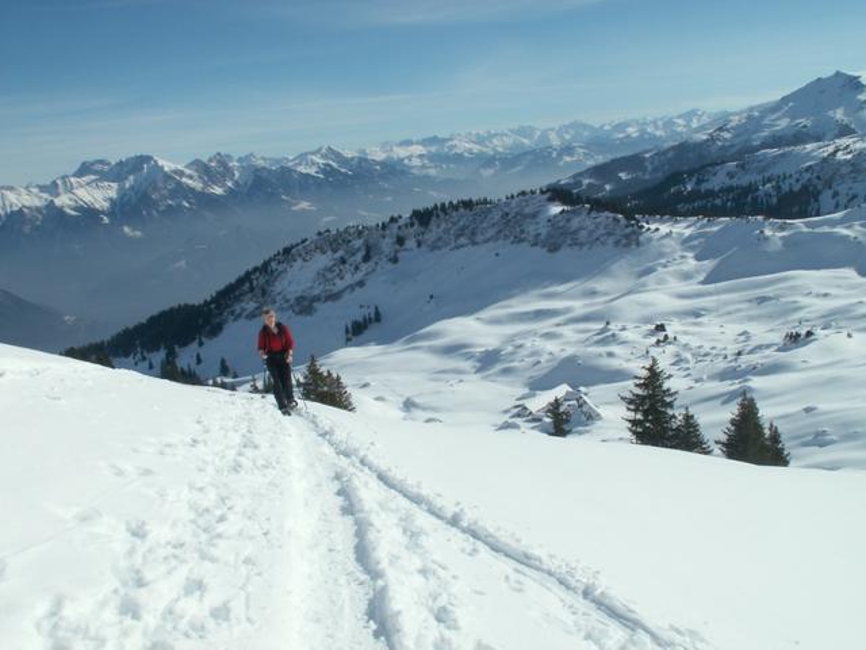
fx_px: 876
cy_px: 325
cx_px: 433
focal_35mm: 35
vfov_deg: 40.7
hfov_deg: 52.6
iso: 50
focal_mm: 5.86
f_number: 8
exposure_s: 1/400
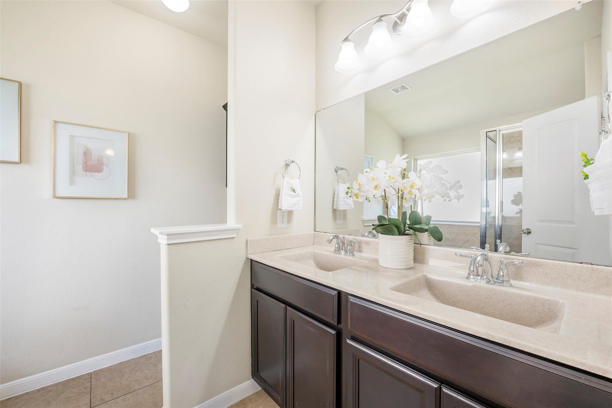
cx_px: 306
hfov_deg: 104.3
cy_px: 204
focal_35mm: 14
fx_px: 238
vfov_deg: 81.2
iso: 250
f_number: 11
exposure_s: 1/6
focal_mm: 14
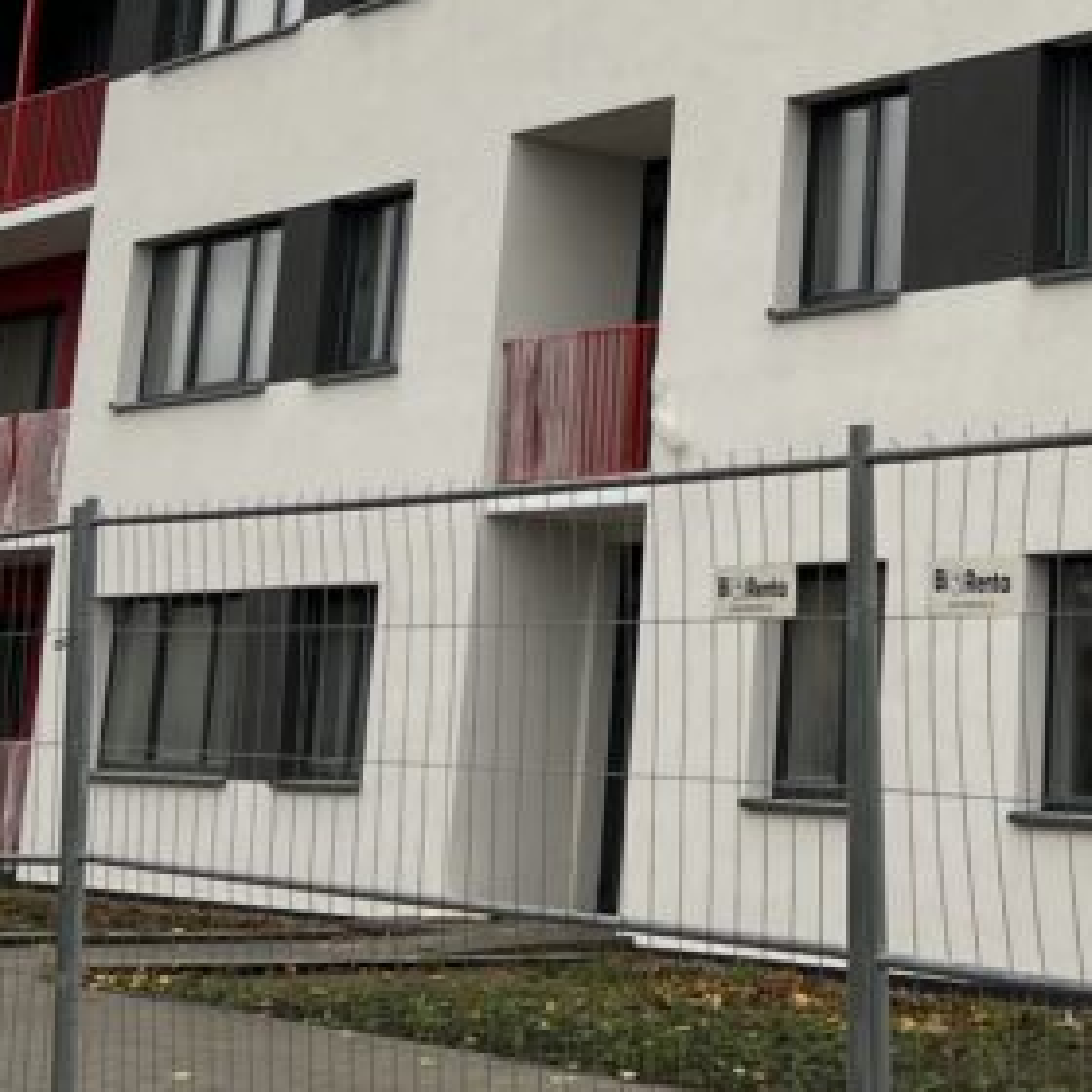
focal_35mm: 84
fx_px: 2998
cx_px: 983
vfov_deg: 20.1
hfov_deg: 20.2
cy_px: 31
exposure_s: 1/431
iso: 50
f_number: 1.5
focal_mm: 5.7
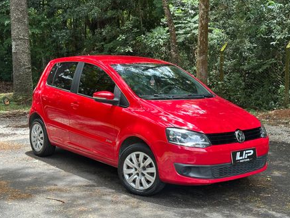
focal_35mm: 52
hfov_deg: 36.8
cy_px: 115
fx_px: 436
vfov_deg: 28.1
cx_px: 150
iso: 64
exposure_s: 1/331
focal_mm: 6.86
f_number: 1.78
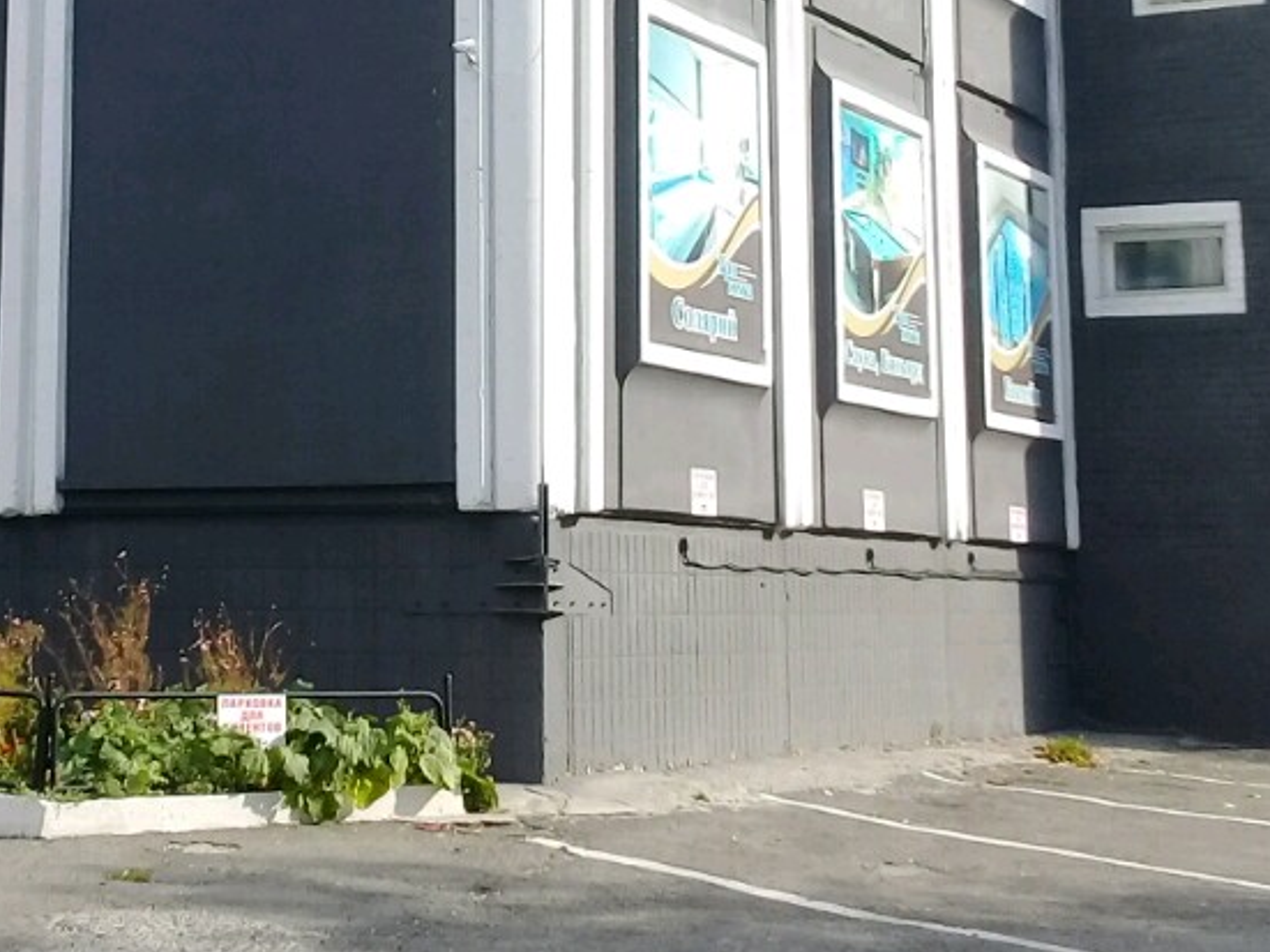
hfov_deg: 25.6
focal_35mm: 75
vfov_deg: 19.3
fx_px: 2751
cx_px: 271
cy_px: 101
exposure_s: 1/667
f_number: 2.2
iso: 50
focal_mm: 3.3
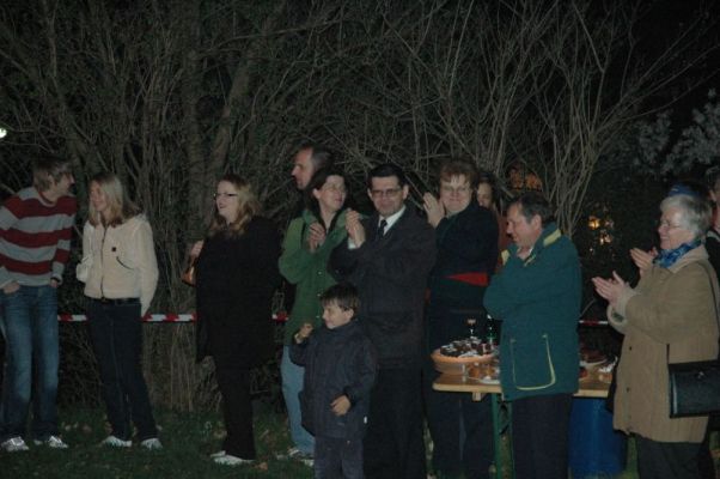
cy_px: 240
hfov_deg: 20.9
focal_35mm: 98
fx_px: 1948
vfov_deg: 14.0
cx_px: 360
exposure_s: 1/60
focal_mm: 65
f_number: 5
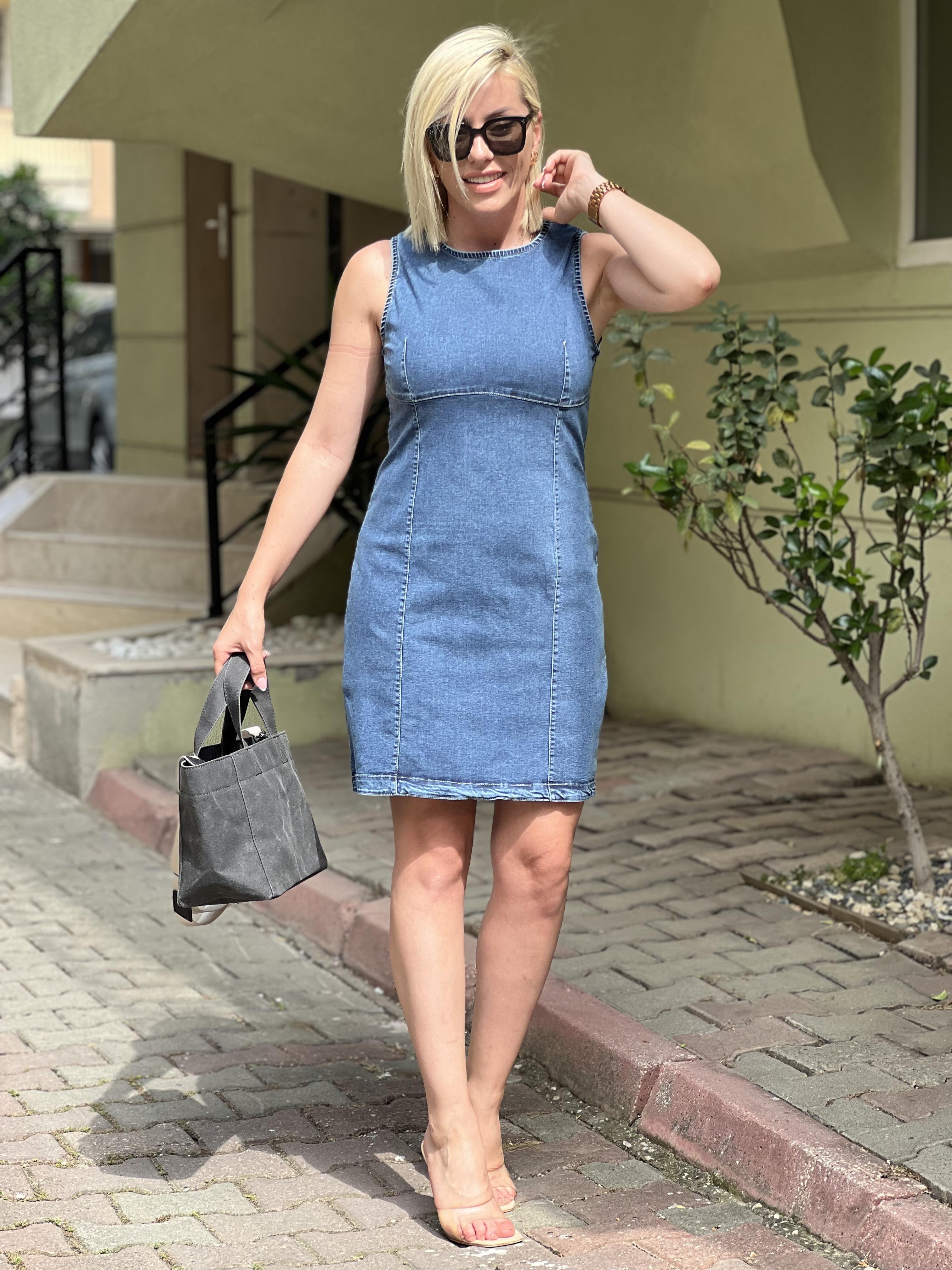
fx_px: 2824
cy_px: 635
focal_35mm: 77
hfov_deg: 19.1
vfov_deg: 25.3
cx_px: 476
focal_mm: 9
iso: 25
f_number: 2.8
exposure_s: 1/121
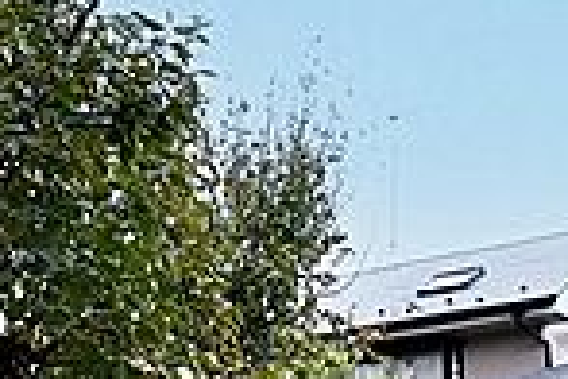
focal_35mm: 94
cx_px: 108
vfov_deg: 14.4
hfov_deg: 21.4
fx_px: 1483
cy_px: 364
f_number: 8
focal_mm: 12
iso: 800
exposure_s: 1/30
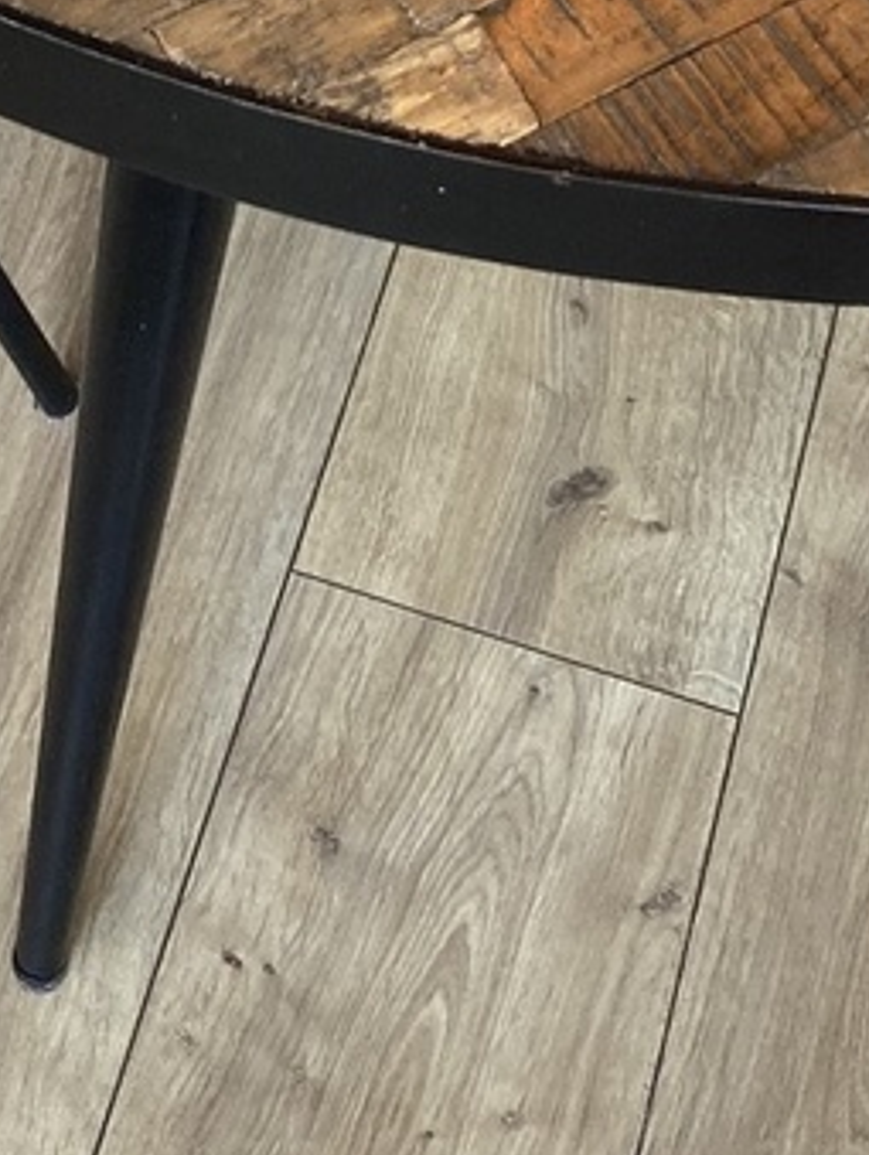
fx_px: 3307
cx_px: 484
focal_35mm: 99
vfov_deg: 16.9
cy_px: -818
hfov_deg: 15.0
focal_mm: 3.99
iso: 64
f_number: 1.8
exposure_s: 1/50
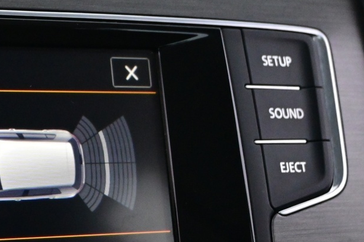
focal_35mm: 97
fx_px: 980
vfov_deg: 14.0
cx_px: -28
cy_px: 193
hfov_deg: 20.2
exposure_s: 1/40
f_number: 4.2
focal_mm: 24.5
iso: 3600
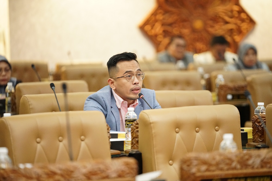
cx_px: 136
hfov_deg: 10.3
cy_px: 90
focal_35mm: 200
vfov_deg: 6.9
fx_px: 1511
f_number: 2.8
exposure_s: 1/160
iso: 10000
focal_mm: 200
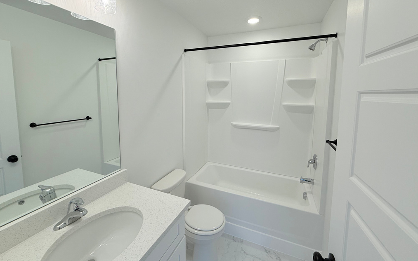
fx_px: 171
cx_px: 210
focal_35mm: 15
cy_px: 111
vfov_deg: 74.3
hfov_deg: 101.5
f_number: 2.2
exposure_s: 1/120
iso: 50
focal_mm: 2.22
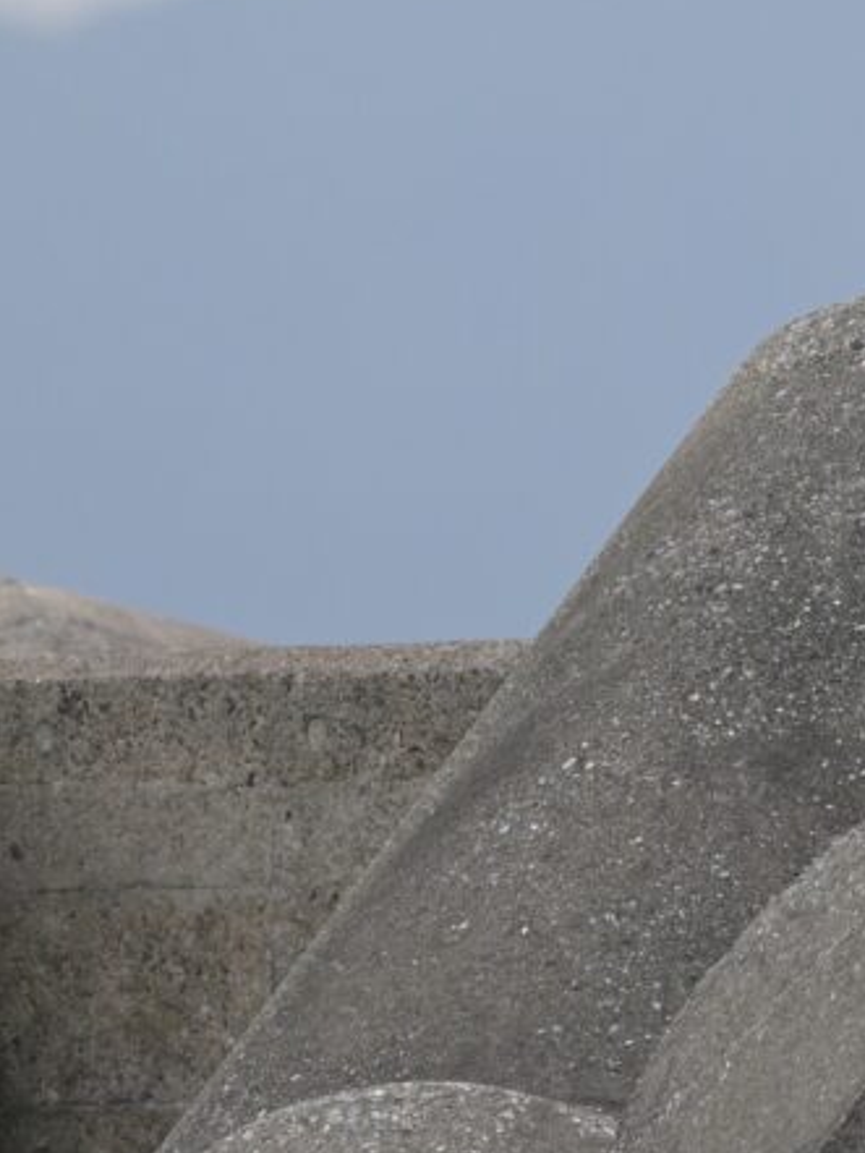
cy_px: 136
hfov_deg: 0.6
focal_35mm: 2353
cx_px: 643
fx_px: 78359
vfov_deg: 0.8
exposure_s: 1/2000
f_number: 6.3
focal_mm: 600
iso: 720
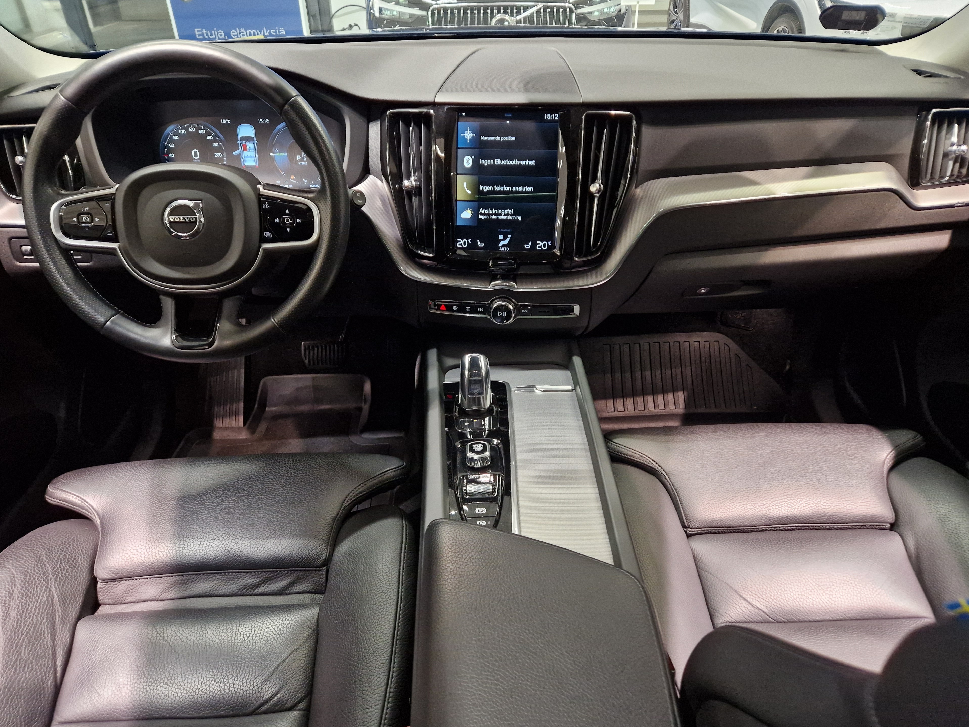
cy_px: 350
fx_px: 672
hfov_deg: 71.6
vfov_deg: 56.8
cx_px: 489
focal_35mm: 24
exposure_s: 1/100
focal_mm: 5.4
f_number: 1.8
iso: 500
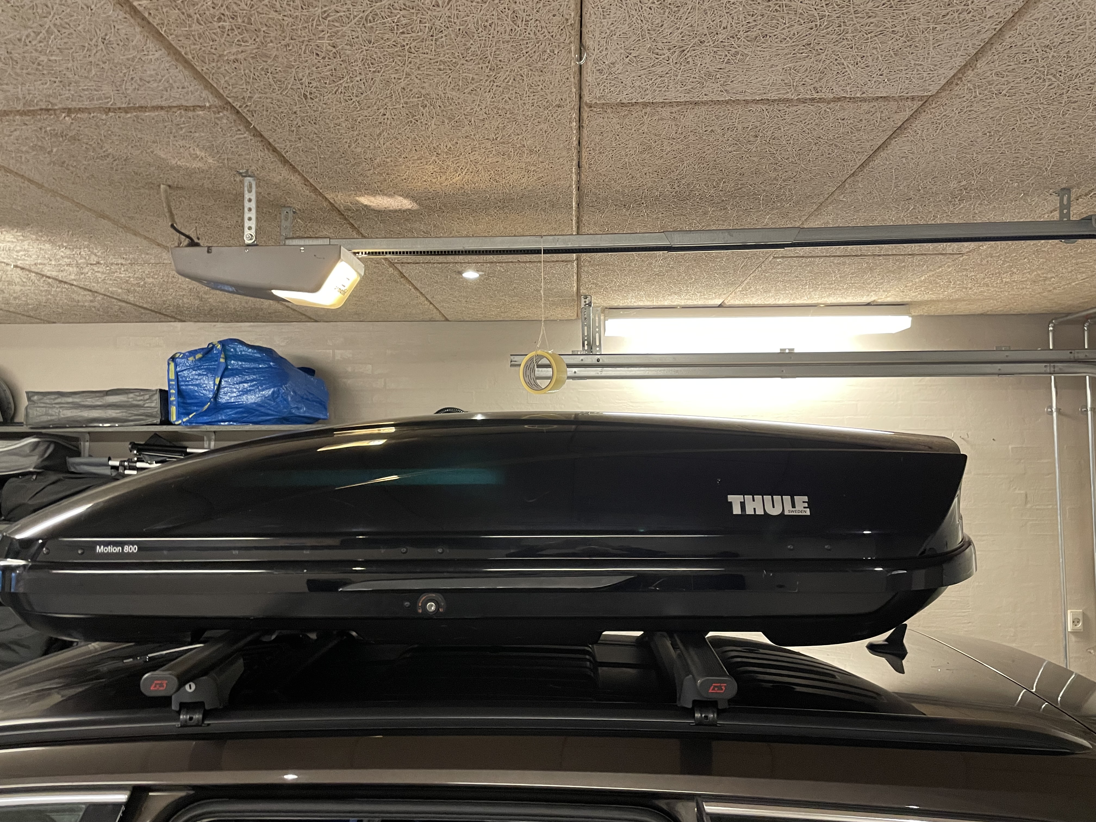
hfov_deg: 67.3
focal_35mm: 26
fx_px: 823
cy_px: 411
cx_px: 548
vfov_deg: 53.1
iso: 320
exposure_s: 1/50
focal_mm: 4.2
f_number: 1.6
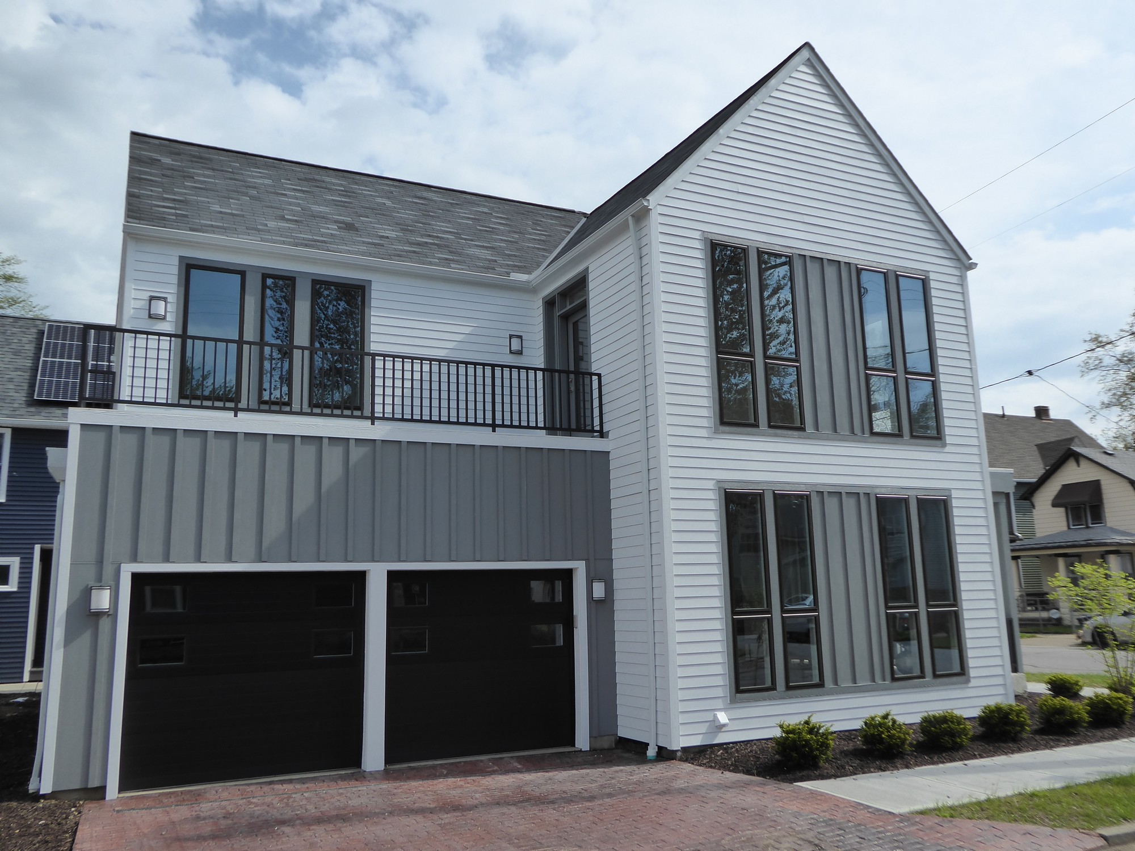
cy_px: 426
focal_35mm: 29
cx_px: 568
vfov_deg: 48.2
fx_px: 951
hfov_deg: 61.7
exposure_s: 1/1300
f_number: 3.5
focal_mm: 5
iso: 160
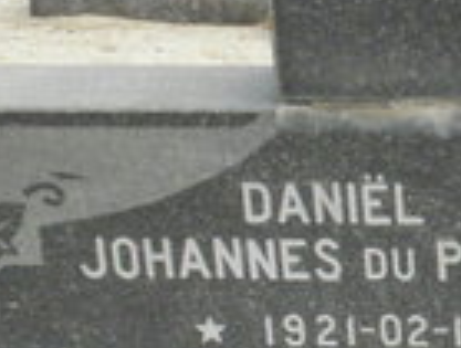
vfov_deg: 9.6
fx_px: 2070
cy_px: 255
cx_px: 859
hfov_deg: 11.7
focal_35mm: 155
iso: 200
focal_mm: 4.83
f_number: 6.3
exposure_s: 1/640
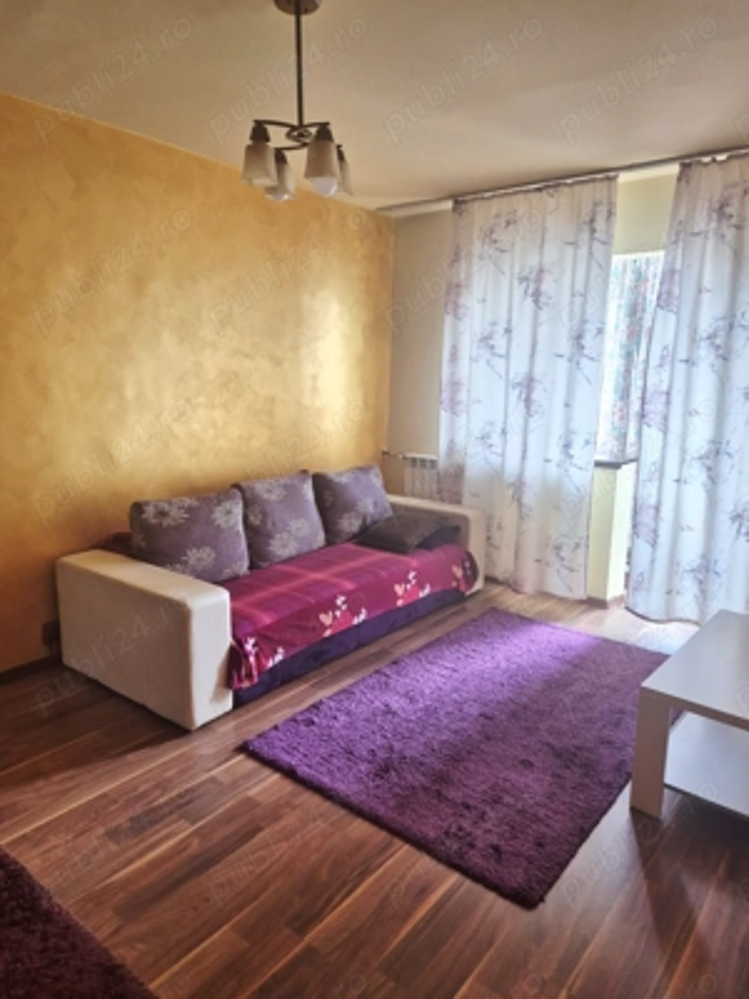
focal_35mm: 23
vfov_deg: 73.9
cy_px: 500
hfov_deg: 58.9
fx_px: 664
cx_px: 374
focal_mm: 5.4
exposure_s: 1/100
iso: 125
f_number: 1.8
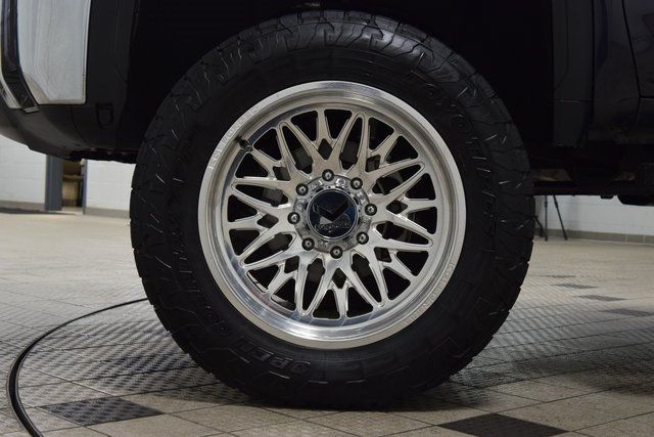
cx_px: 327
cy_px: 218
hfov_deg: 35.0
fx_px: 1036
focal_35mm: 57
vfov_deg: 23.8
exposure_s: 1/60
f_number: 6.3
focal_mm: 38
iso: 1600
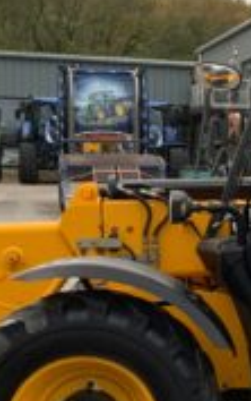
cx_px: 423
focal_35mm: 111
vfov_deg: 18.7
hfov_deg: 11.2
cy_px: 242
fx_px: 1212
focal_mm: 3
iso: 32
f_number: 1.8
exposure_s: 1/122
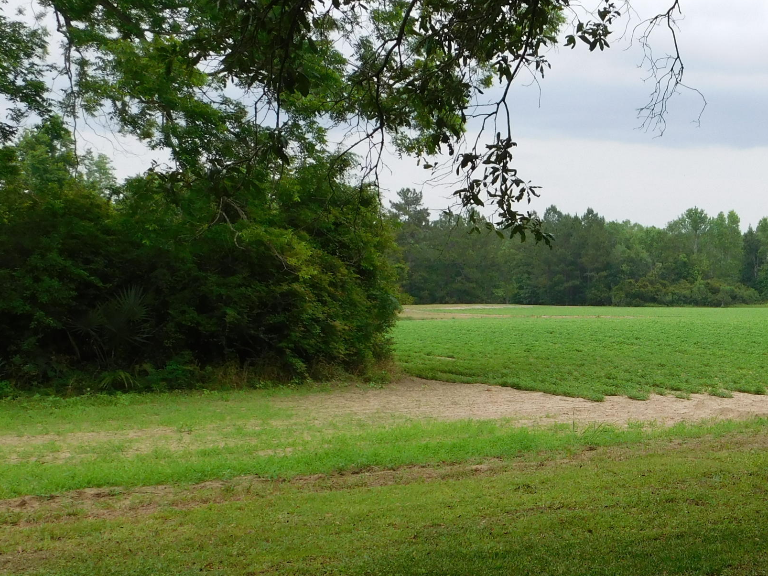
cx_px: 646
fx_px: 1242
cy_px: 370
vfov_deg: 26.0
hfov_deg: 33.1
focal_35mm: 56
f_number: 3.2
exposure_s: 1/640
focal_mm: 5.3
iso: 125
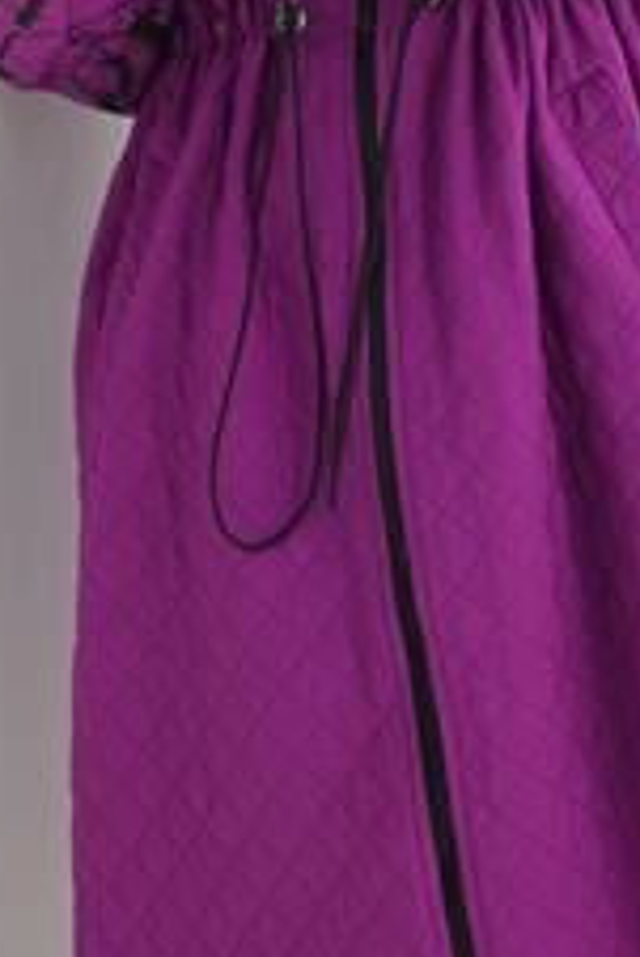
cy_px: -123
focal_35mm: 151
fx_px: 4020
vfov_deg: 13.3
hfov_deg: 9.1
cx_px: 538
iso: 200
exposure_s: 1/125
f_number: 5.6
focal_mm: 60
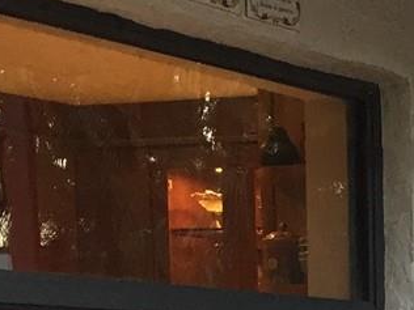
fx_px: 1758
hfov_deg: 12.6
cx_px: 656
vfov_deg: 9.2
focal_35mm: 147
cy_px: 701
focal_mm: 4.15
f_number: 2.2
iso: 32
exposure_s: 1/40
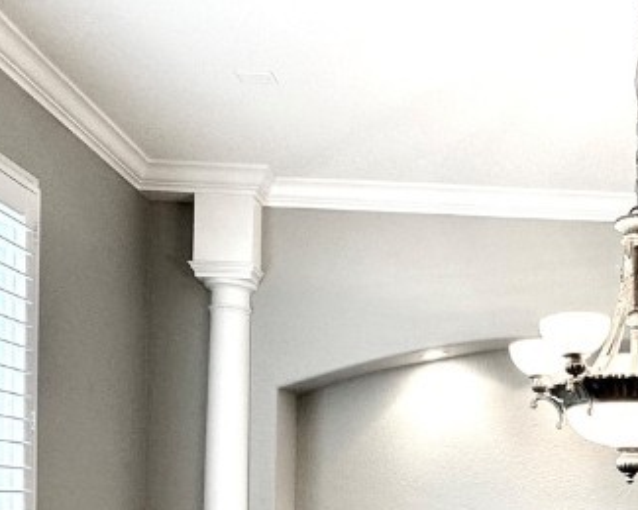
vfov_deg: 31.8
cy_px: 530
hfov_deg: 40.6
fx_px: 812
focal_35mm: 43
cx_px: 538
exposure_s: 1/120
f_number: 2.2
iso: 125
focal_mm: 2.22
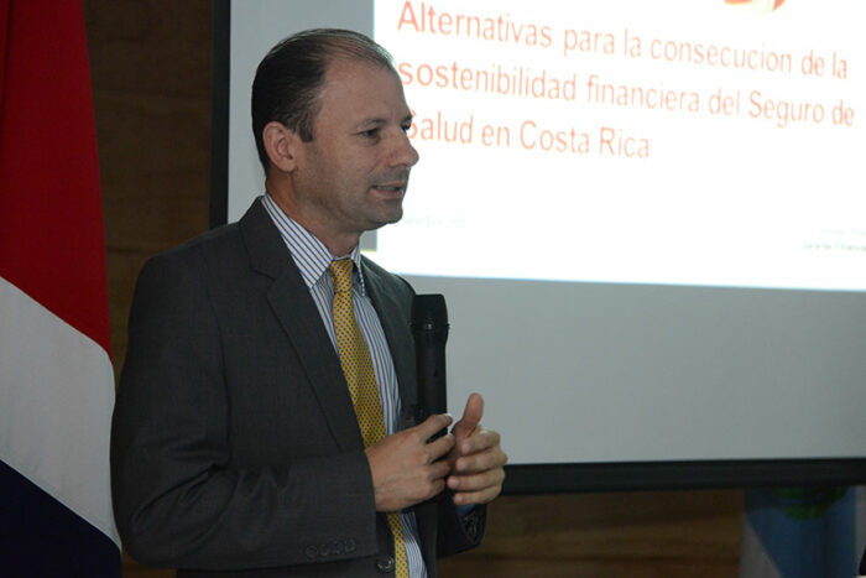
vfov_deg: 9.2
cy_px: 289
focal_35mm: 150
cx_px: 433
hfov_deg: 13.7
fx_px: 3609
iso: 4000
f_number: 5.6
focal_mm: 150
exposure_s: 1/80
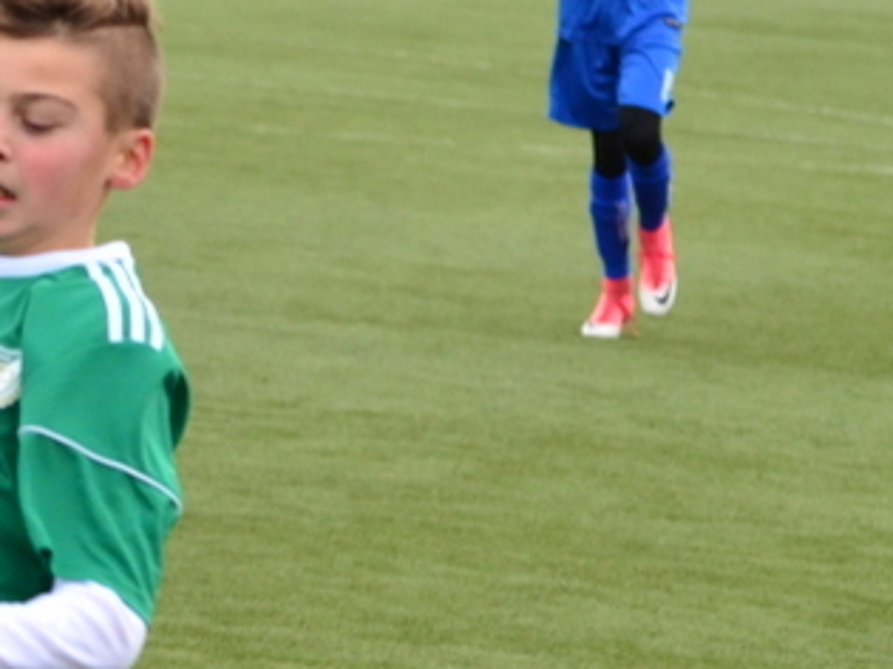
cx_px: -731
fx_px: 12997
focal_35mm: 504
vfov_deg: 2.9
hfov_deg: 3.9
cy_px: 911
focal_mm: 92
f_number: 5.6
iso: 800
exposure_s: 1/640
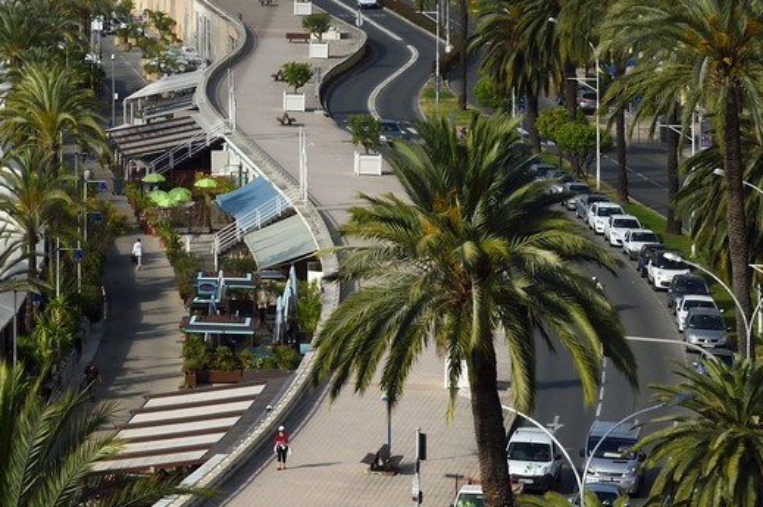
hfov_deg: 10.5
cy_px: -220
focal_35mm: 191
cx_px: -295
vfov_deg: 7.1
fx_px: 4044
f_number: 14
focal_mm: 62
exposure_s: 1/200
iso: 200
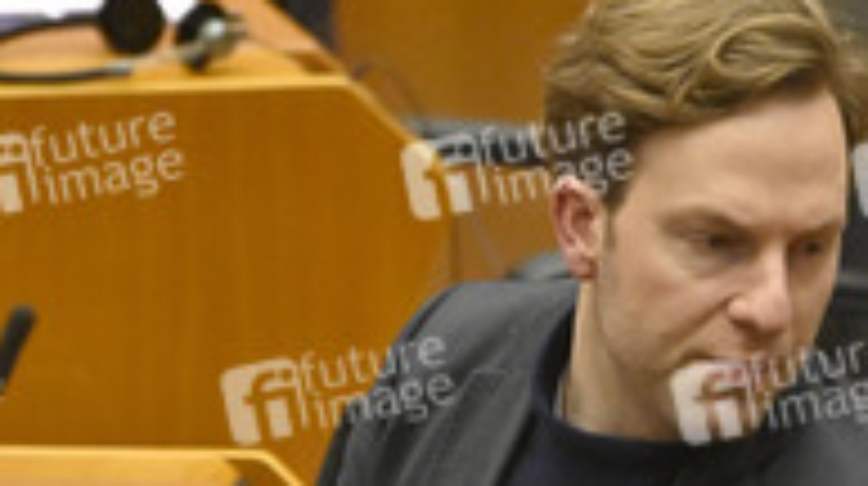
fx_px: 33745
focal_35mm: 1468
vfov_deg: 0.8
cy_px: 504
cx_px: 396
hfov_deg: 1.5
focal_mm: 600
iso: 5000
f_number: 6.3
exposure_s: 1/640
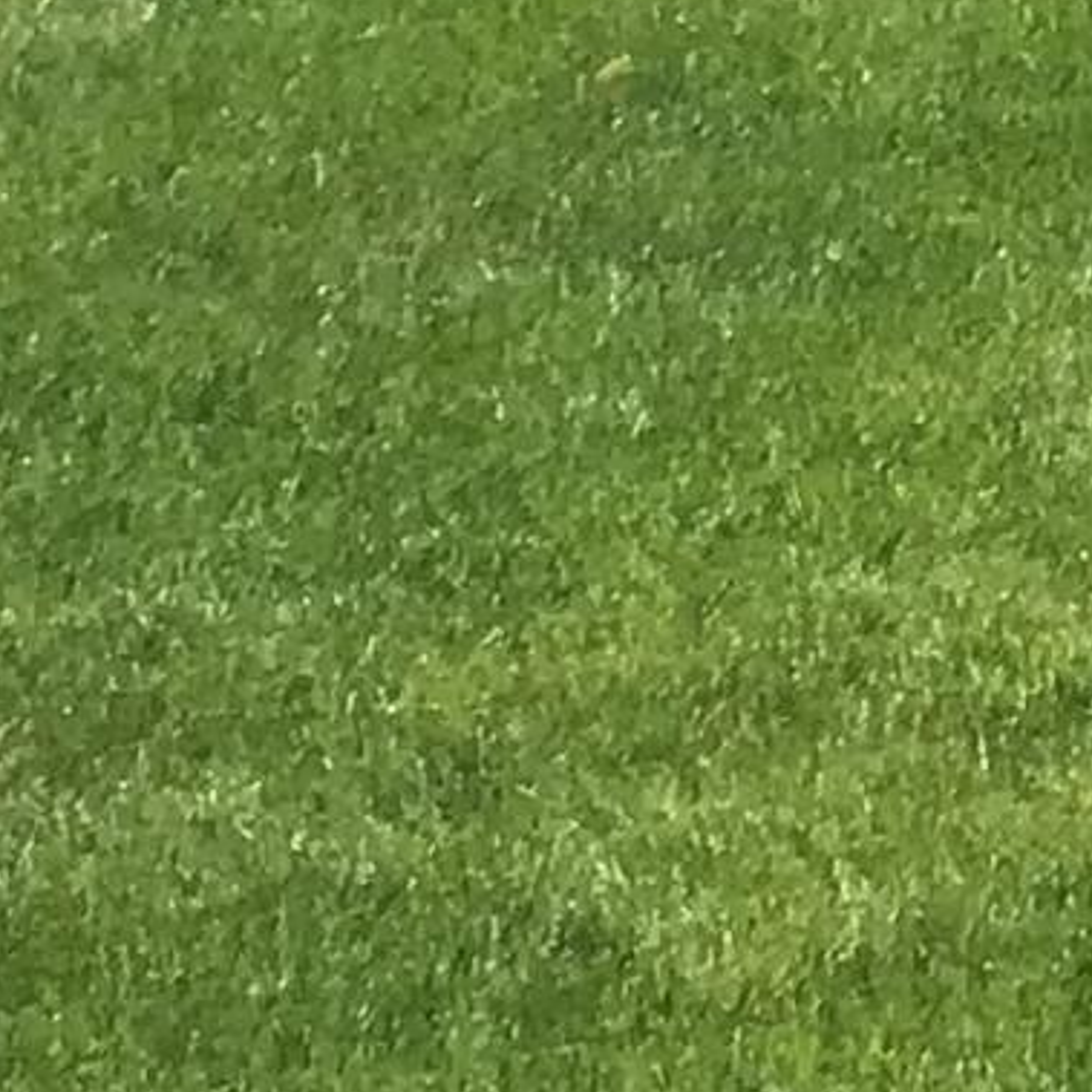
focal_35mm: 217
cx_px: 3872
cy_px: -1083
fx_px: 7745
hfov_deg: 6.8
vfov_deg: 7.7
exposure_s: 1/867
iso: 25
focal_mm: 3.3
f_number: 2.4
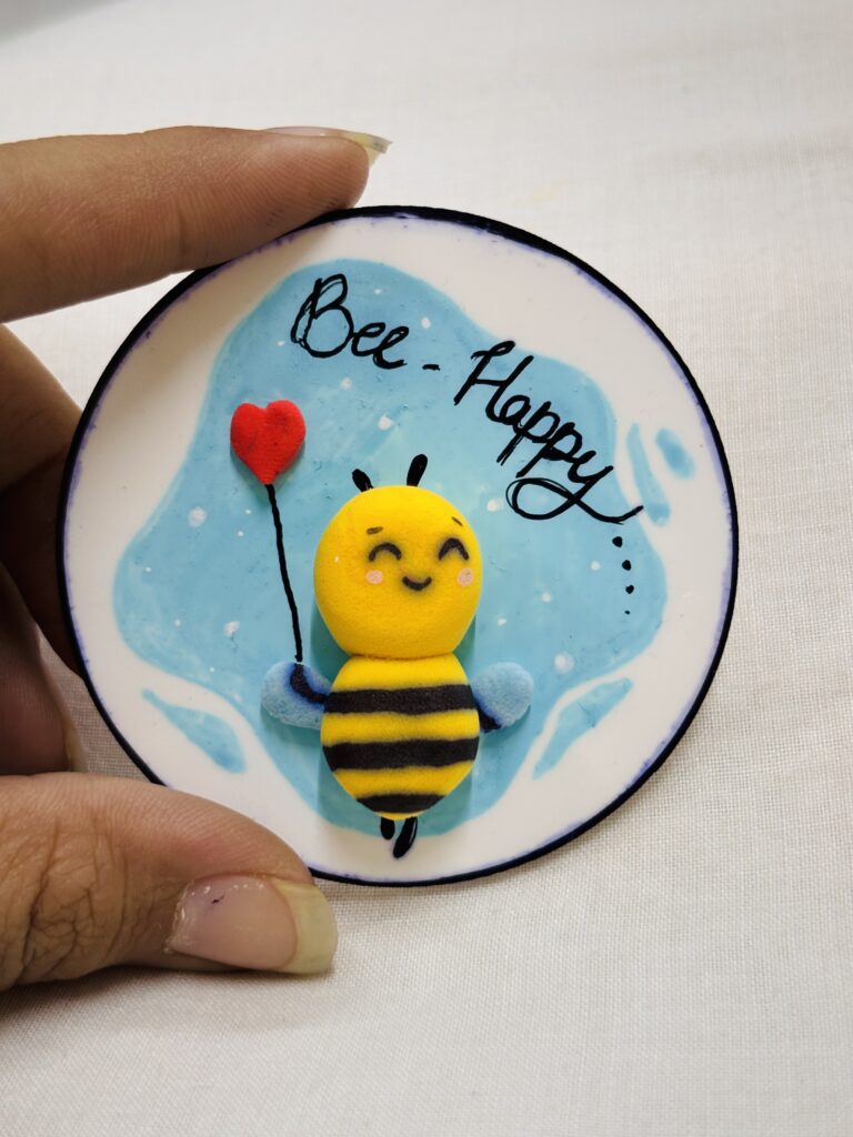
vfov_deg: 36.8
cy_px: 568
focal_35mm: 52
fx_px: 1708
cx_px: 426
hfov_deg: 28.0
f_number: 1.6
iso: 64
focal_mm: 5.96
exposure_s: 1/50
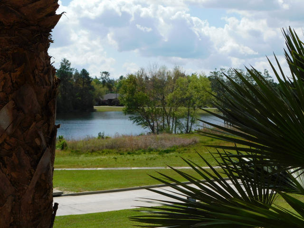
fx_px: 580
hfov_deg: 29.4
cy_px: 114
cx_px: 152
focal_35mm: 66
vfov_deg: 22.3
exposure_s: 1/1250
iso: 125
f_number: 4.2
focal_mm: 11.7
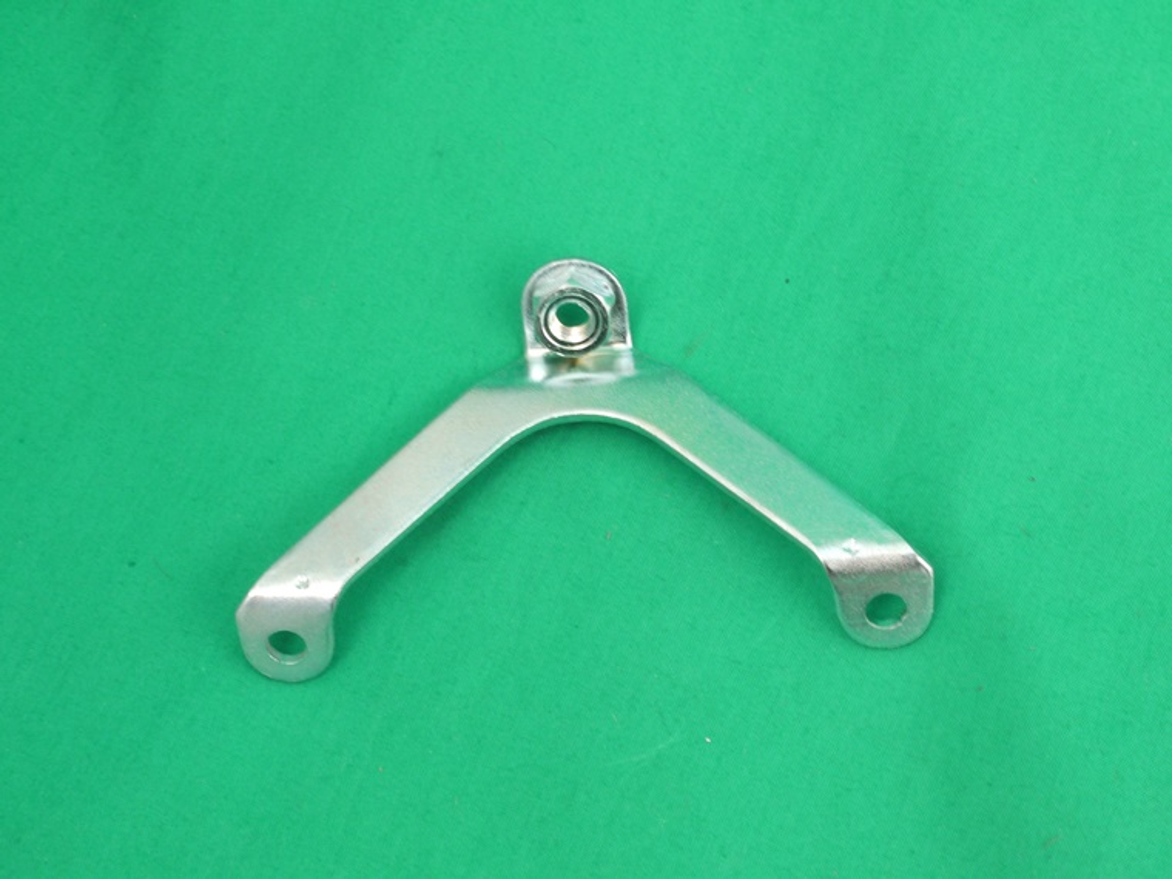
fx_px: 1964
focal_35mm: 58
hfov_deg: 33.2
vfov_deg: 25.2
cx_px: 586
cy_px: 440
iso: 400
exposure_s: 1/2
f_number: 16
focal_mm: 29
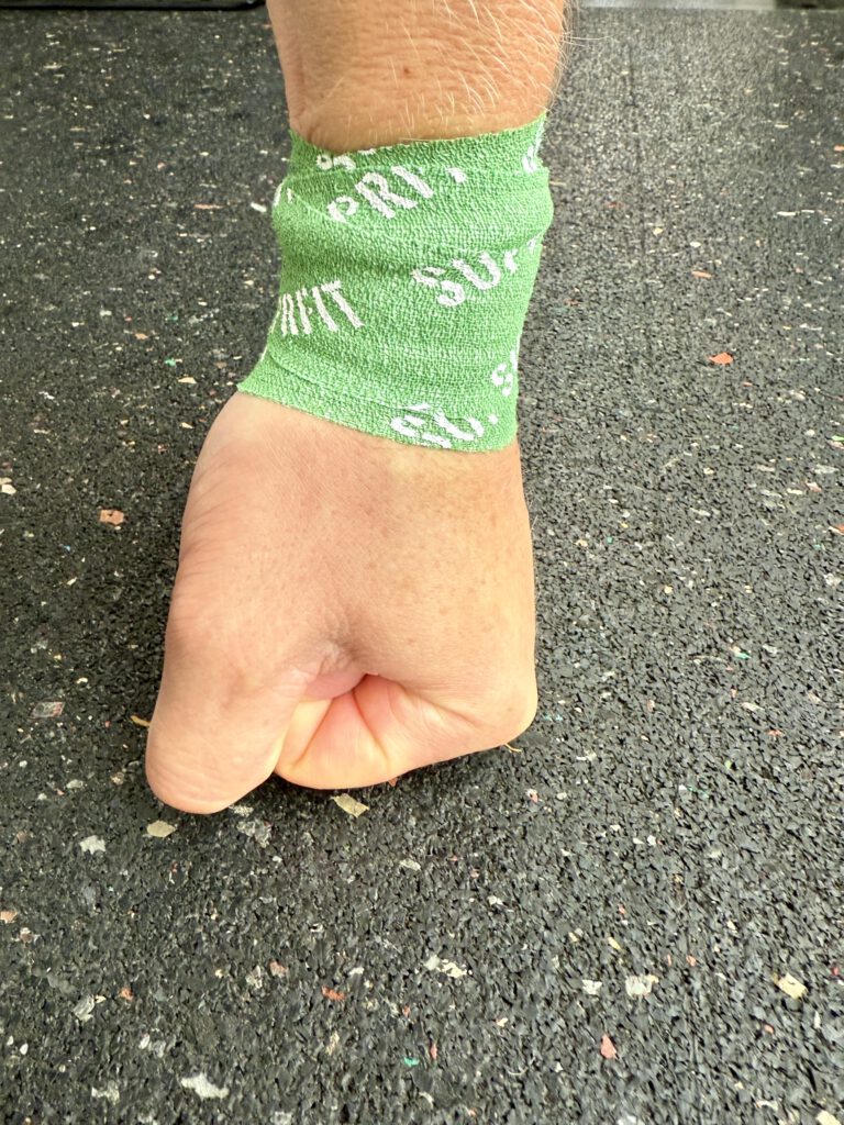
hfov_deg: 56.8
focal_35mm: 24
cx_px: 422
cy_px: 562
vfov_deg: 71.6
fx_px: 780
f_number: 2.2
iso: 125
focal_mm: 2.22
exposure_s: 1/99
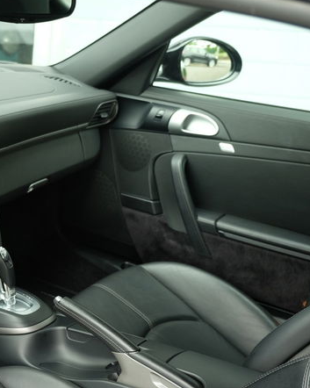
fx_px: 712
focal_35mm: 62
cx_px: -19
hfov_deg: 23.3
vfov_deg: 30.5
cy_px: 199
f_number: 3.2
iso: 500
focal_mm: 25.4
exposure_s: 1/60
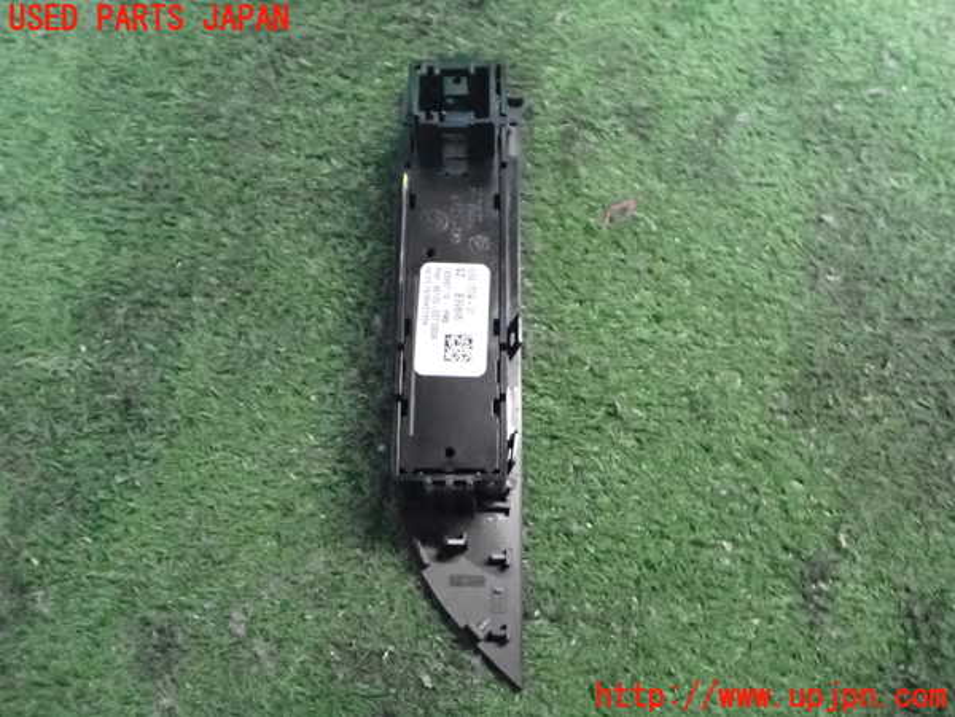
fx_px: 828
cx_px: 478
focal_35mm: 30
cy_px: 358
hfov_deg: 60.0
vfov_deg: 46.8
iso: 6400
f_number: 2.3
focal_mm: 5.4
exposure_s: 1/320
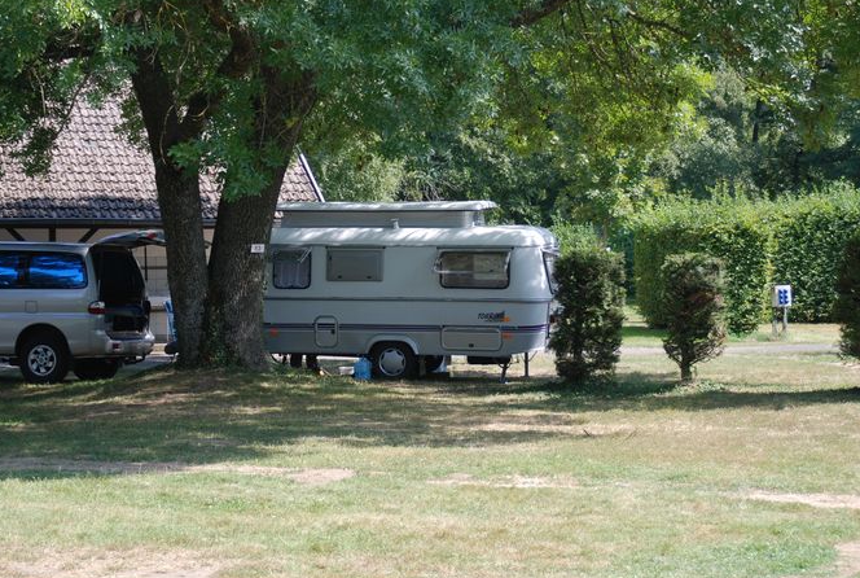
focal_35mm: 94
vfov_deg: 14.6
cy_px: 255
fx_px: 2251
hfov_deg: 21.6
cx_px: 364
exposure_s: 1/125
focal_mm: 52
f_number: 5.6
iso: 100
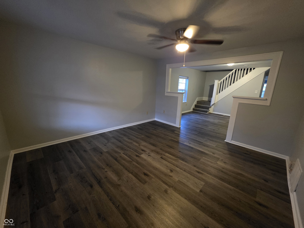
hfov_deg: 106.2
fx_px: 114
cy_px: 114
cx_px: 152
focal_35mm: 13
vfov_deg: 89.9
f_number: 1.9
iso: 1000
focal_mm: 2.2
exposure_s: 1/40
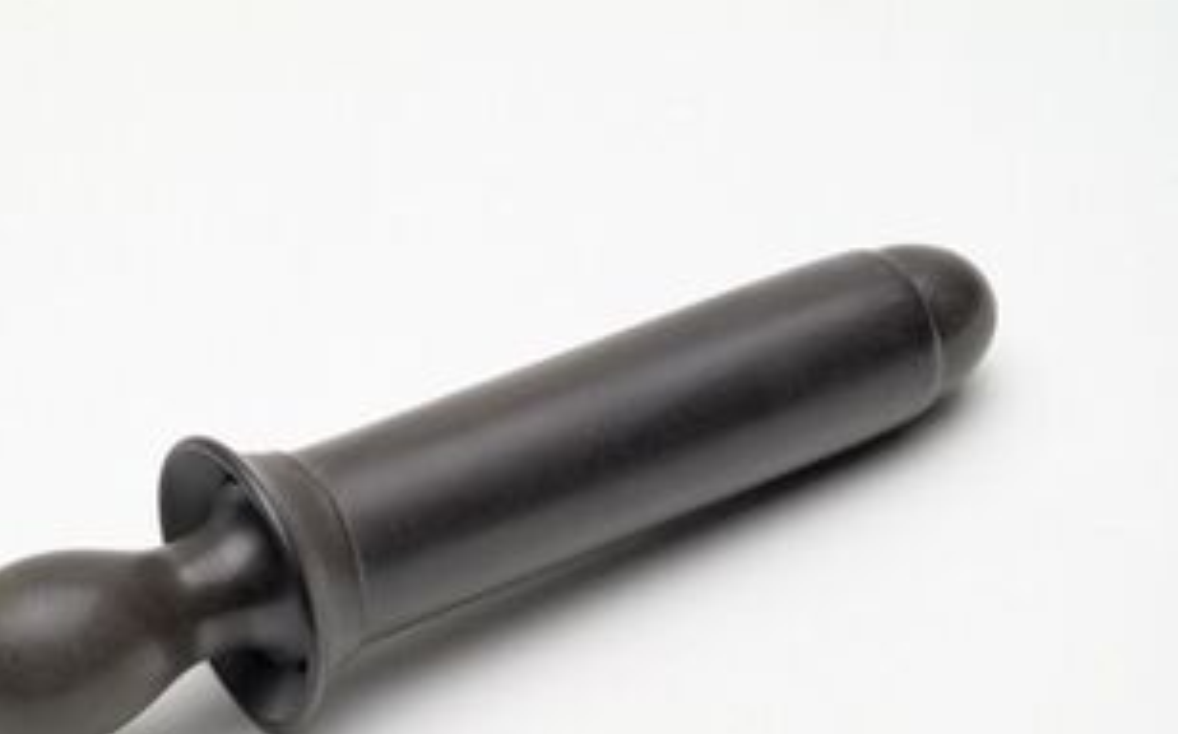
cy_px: 478
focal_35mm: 119
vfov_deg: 11.0
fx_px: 3818
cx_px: 449
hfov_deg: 17.5
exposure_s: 1/90
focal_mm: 60
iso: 100
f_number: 19
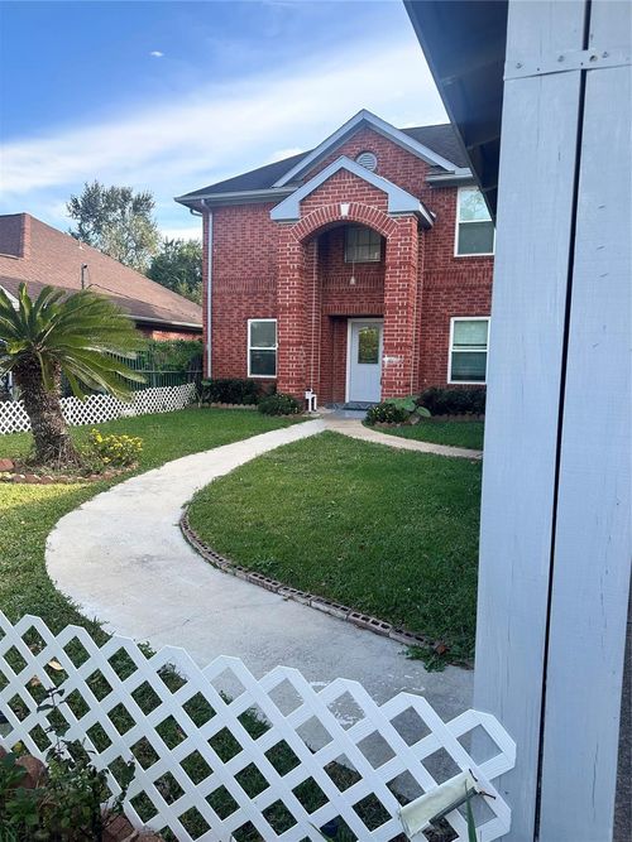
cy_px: 421
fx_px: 584
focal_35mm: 24
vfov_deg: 71.6
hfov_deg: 56.8
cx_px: 316
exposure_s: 1/797
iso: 80
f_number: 1.78
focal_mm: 6.86
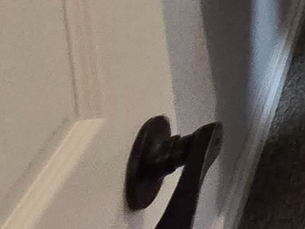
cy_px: -475
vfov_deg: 11.0
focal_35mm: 81
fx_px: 714
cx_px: 937
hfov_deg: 11.2
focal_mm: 2.2
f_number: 2.2
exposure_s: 1/60.2
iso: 250
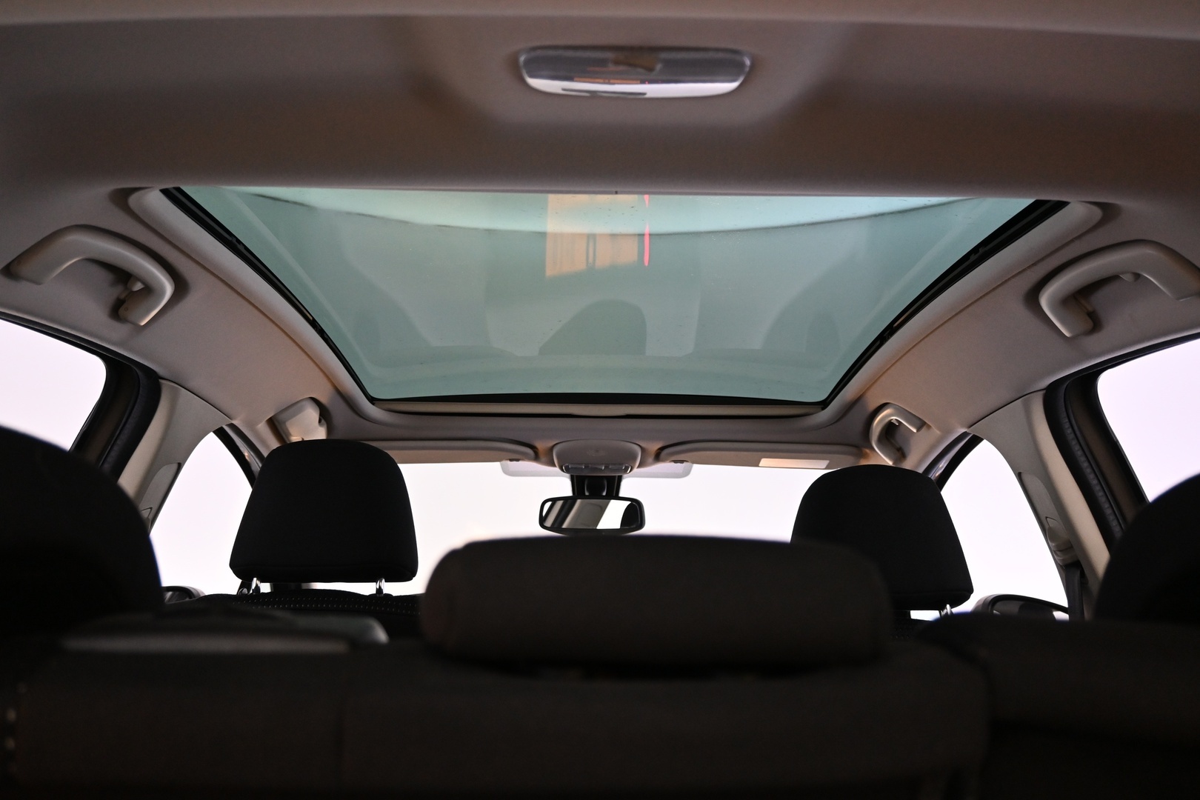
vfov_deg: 42.6
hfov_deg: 60.7
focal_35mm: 31
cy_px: 400
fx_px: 1025
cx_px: 600
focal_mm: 20.5
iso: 1250
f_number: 3.8
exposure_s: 1/30
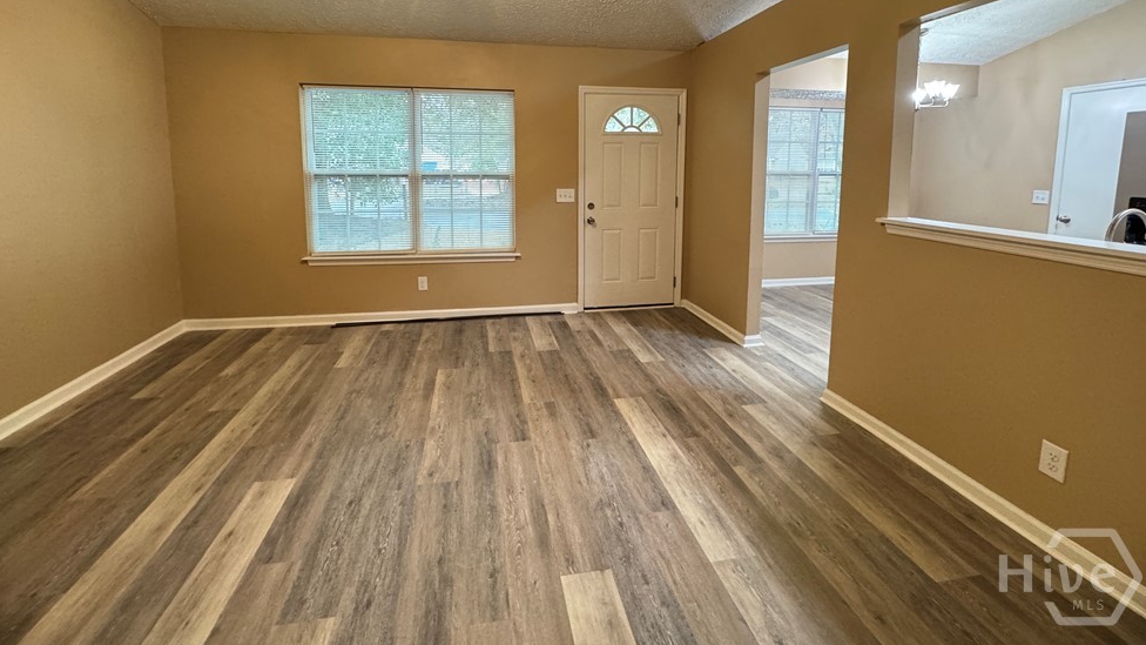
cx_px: 559
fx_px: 486
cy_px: 216
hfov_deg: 99.4
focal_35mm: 16
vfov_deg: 65.4
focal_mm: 2.22
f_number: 2.2
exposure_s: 1/60
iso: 640
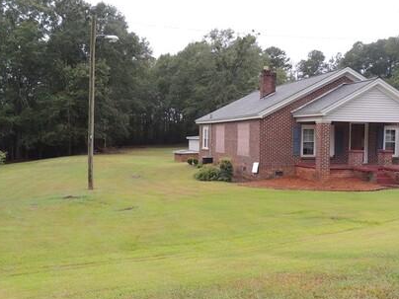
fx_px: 438
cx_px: 180
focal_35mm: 38
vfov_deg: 37.7
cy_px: 163
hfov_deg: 48.9
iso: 100
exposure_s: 1/200
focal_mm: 4.3
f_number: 3
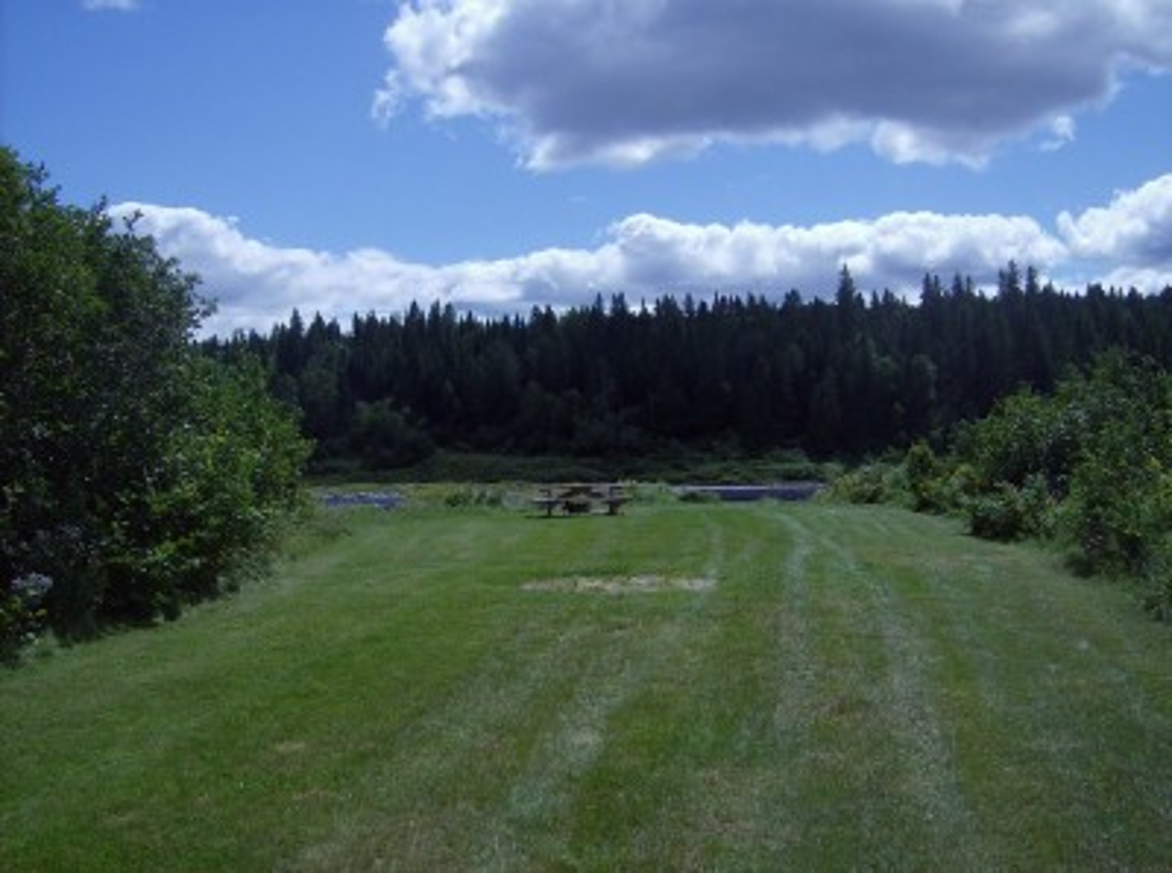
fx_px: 1216
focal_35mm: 36
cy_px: 436
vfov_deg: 39.5
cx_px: 586
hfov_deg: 51.5
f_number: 4.7
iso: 100
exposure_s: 1/1353
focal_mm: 6
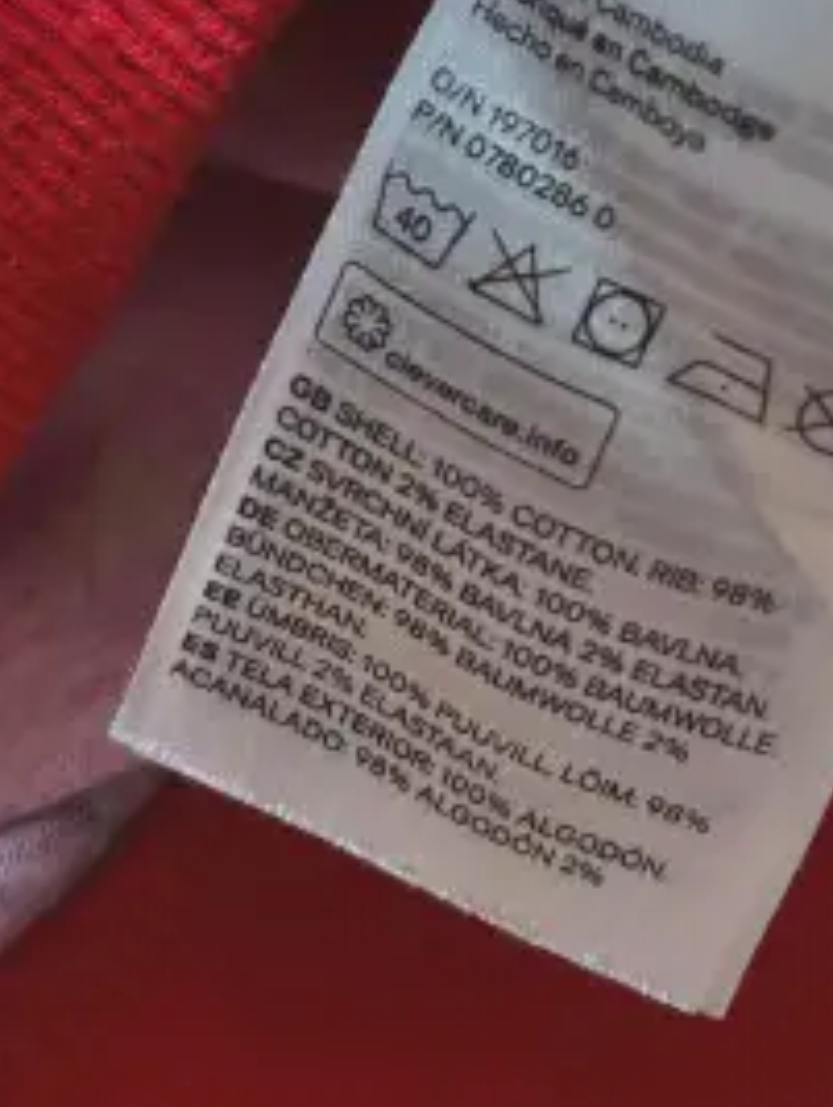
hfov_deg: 20.1
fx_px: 2337
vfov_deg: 25.6
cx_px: 562
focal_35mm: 73
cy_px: 54
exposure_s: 1/60
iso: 500
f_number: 1.6
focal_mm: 5.1
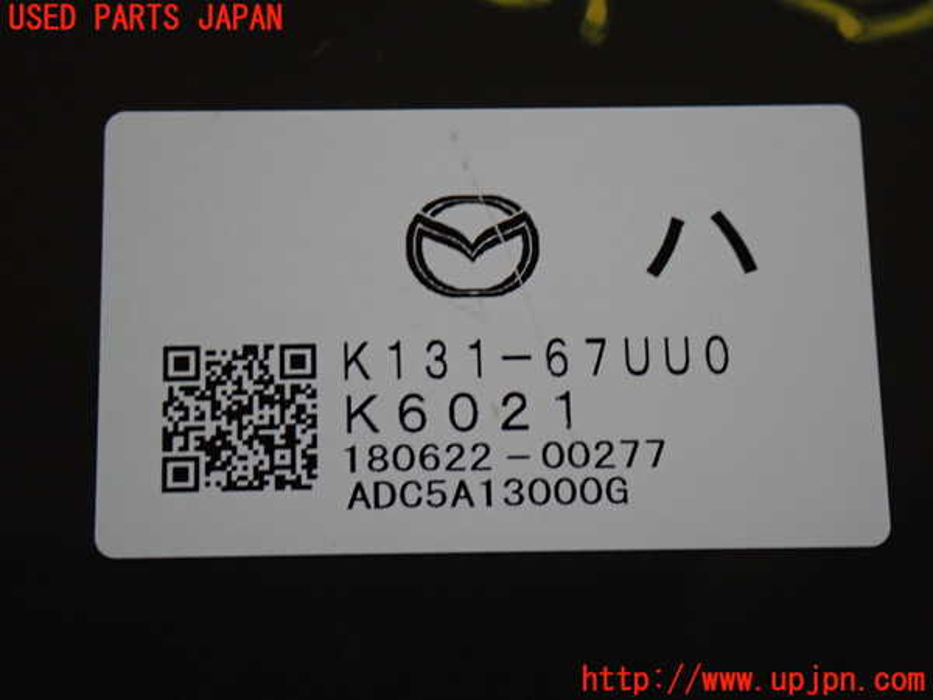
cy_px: 350
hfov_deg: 27.4
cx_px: 466
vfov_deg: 20.7
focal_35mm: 71
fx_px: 1914
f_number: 3.9
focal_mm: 12.73
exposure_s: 1/25
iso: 800
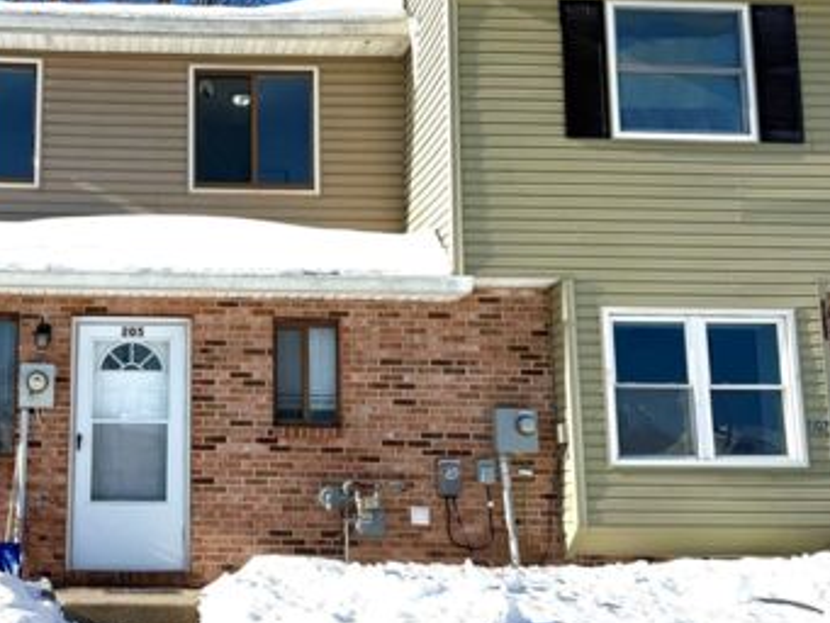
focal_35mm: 45
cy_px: 326
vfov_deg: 32.2
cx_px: 168
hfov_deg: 40.4
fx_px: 1079
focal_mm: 6.76
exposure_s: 1/10309
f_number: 1.78
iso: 80
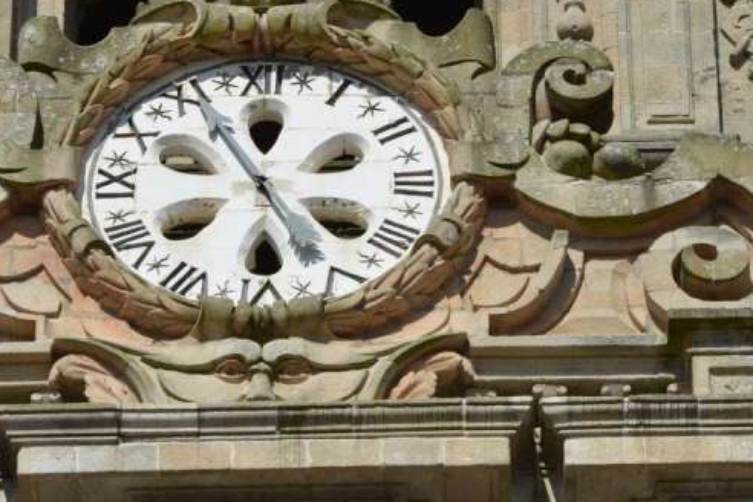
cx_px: 349
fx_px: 6797
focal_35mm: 325
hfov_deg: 6.3
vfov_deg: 4.2
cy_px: 156
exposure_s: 1/200
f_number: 14
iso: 160
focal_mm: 200
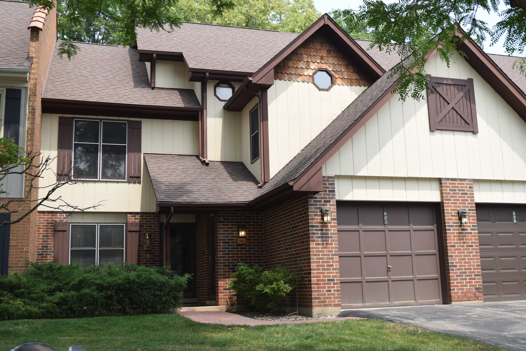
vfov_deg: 33.0
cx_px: 263
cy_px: 176
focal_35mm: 40
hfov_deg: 47.9
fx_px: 592
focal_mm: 27
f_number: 7.1
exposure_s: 1/200
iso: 100
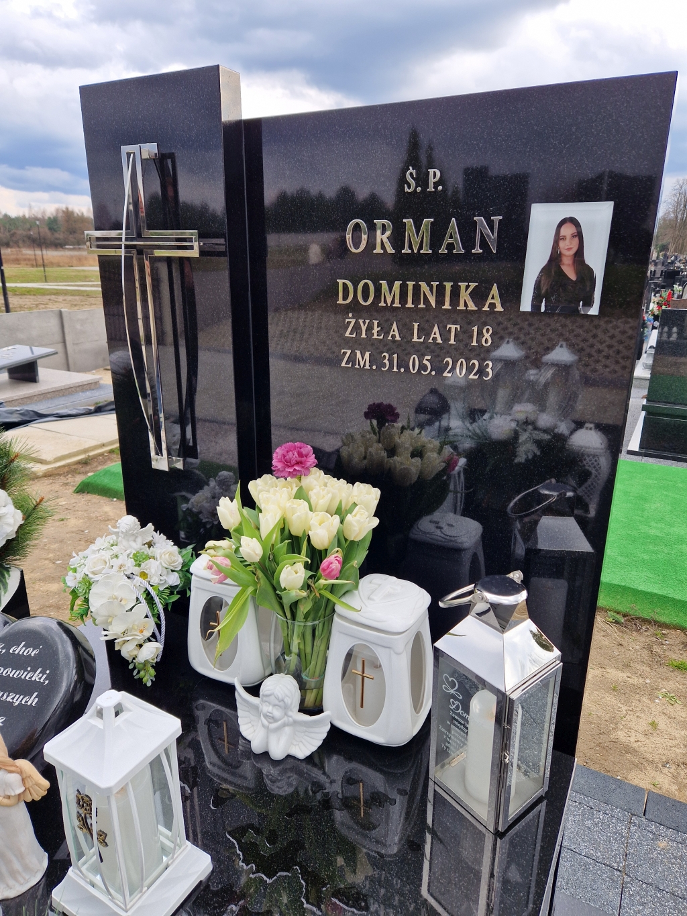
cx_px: 344
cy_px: 458
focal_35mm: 23
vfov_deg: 73.9
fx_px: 609
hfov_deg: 58.9
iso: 50
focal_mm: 5.4
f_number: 1.8
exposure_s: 1/297
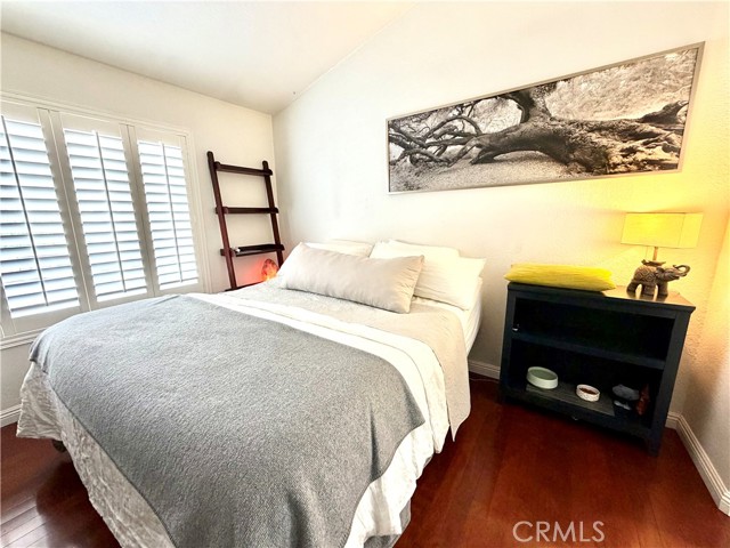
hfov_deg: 102.1
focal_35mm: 14
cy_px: 274
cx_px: 365
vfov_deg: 85.7
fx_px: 295
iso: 200
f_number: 2.2
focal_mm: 2.22
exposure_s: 1/60
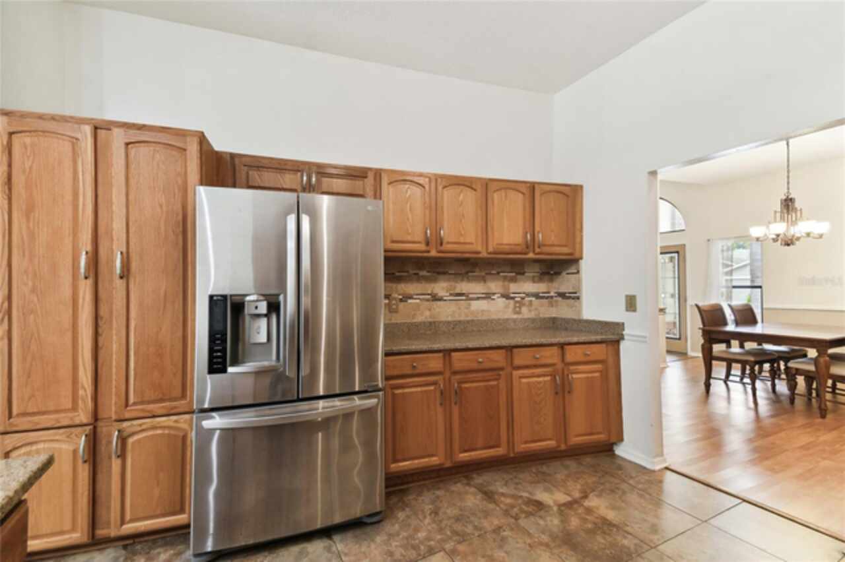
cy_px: 281
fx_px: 352
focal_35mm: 15
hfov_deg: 100.4
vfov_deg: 77.3
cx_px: 422
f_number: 7.1
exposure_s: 1/4
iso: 100
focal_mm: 10
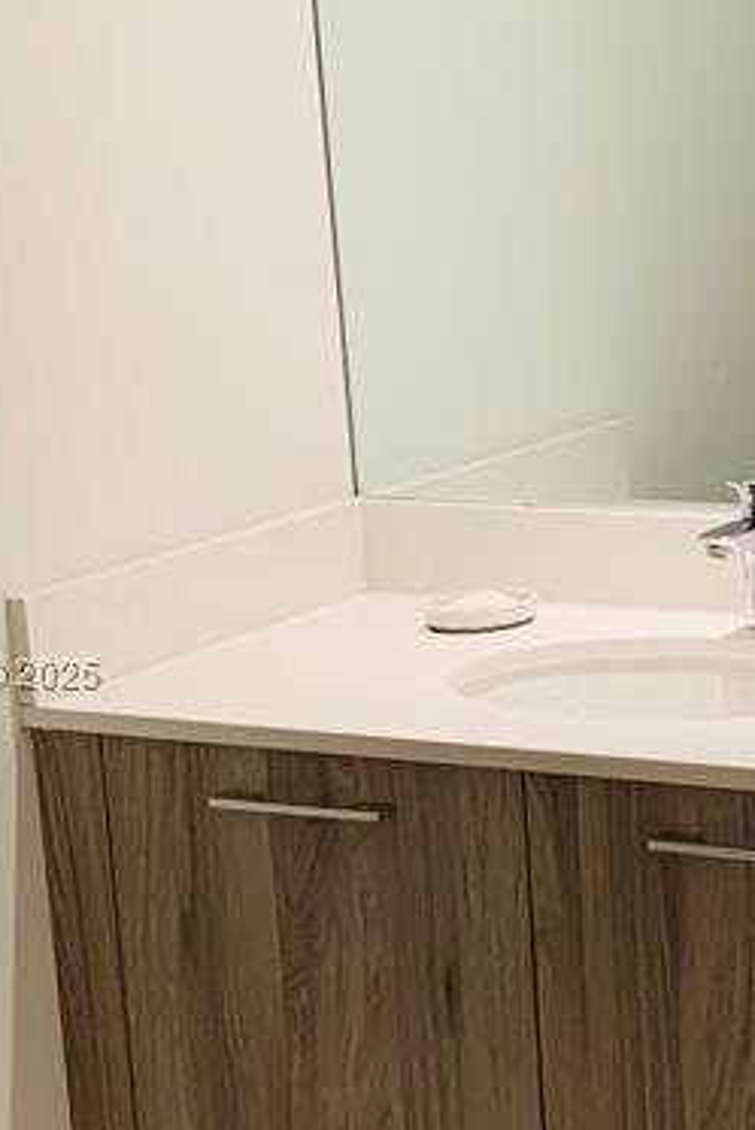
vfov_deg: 23.3
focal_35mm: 87
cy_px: 676
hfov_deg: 15.2
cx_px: 907
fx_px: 2734
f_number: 1.8
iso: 100
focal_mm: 4.25
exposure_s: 1/60
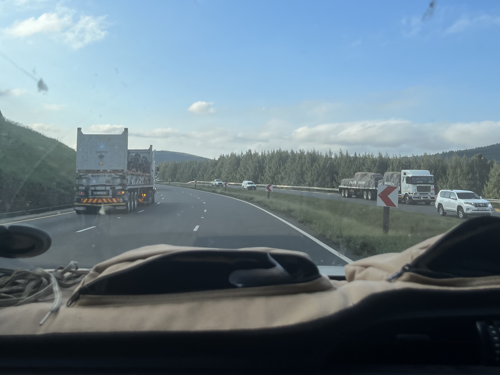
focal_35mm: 36
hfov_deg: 51.4
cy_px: 117
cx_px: 249
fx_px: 520
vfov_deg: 39.1
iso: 50
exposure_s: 1/2358
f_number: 1.6
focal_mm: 5.1
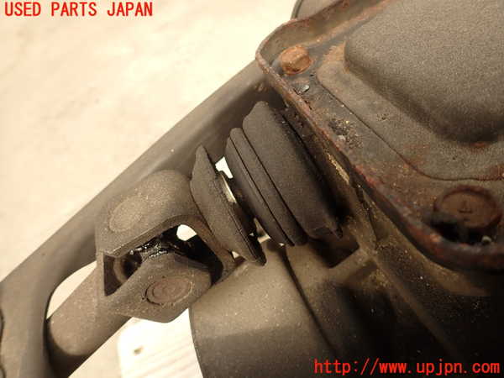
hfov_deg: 69.4
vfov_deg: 54.9
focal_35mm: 25
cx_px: 252
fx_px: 364
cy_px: 189
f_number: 2.8
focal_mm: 4.5
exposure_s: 1/250
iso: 100
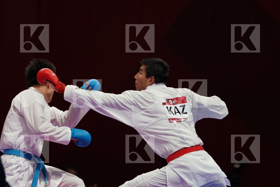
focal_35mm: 303
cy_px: 94
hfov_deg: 6.8
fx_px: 2356
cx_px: 140
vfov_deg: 4.5
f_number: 4
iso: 2000
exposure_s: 1/1000
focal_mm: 202
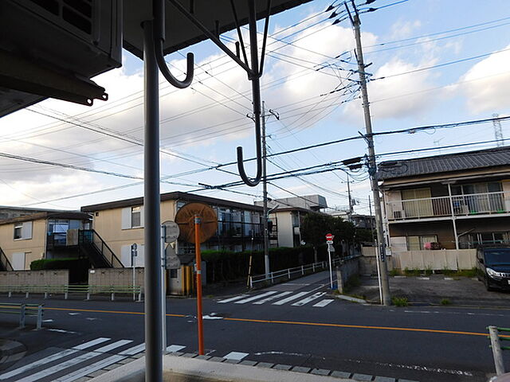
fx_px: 339
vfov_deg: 58.9
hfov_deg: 73.9
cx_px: 255
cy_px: 191
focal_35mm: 23
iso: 125
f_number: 3
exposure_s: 1/500
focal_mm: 4
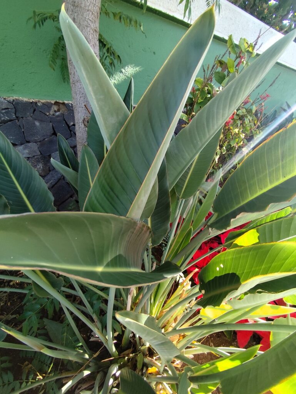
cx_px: 148
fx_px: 182
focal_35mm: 16
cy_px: 197
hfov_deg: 78.2
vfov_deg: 94.5
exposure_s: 1/138
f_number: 2.2
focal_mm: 1.65
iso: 50
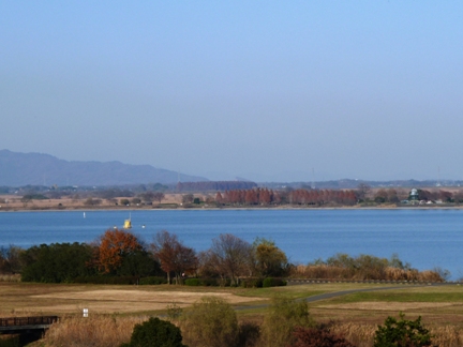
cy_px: 147
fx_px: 2274
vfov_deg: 8.7
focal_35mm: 170
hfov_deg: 11.6
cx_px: 223
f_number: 5.6
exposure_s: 1/500
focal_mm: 24.1
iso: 80
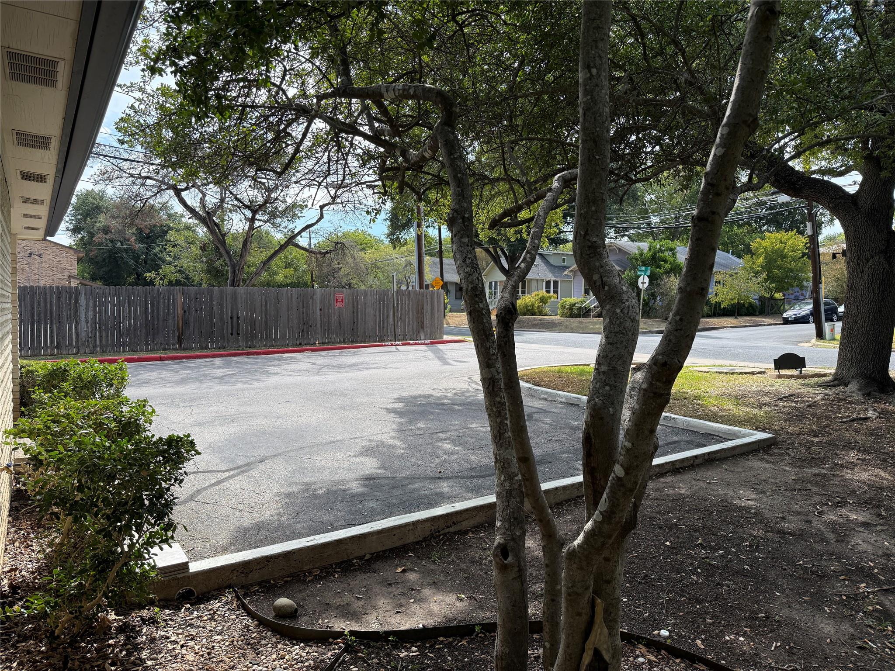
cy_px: 336
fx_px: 621
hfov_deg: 71.6
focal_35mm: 24
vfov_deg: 56.8
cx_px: 448
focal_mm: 6.76
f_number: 1.78
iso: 100
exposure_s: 1/1770
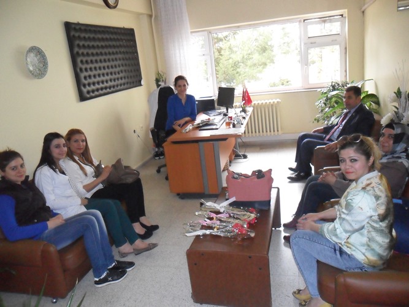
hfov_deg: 65.3
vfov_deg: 51.3
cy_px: 154
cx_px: 204
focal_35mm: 27
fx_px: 319
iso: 400
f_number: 3.5
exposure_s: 1/45
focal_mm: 4.9
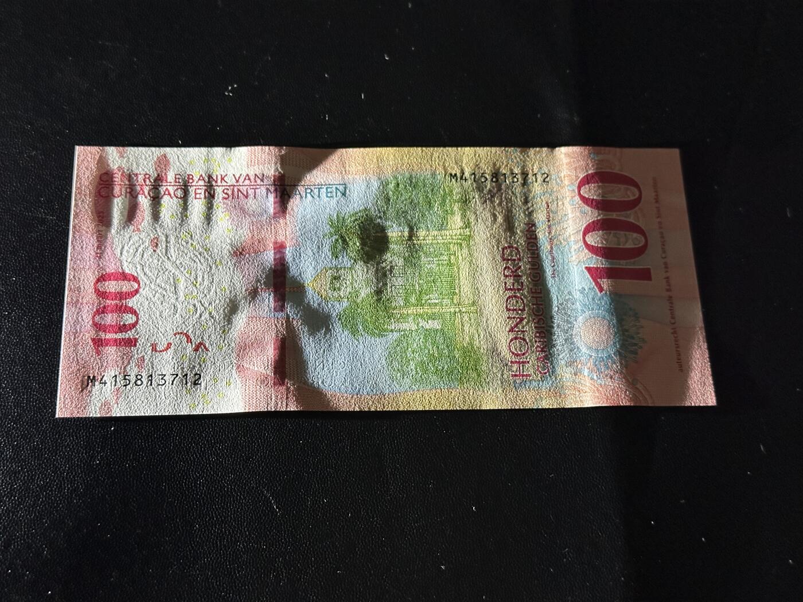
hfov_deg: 39.7
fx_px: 1113
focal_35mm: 48
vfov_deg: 30.3
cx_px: 402
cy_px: 301
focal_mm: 6.86
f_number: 1.78
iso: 500
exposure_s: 1/40
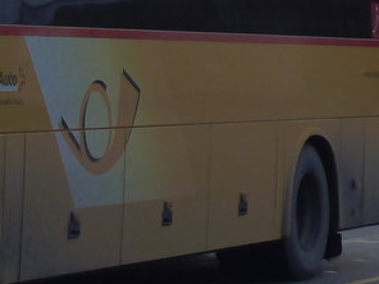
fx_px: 2748
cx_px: -142
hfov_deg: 7.8
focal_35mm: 251
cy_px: -54
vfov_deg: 5.9
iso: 160
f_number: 3.7
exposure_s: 1/160
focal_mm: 12.7
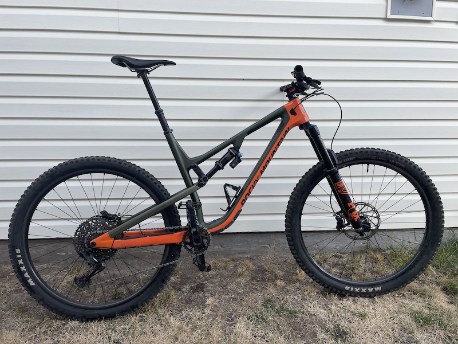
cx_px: 229
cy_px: 172
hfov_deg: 67.3
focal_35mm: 26
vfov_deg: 53.1
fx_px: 344
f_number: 1.6
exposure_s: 1/121
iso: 50
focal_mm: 4.2
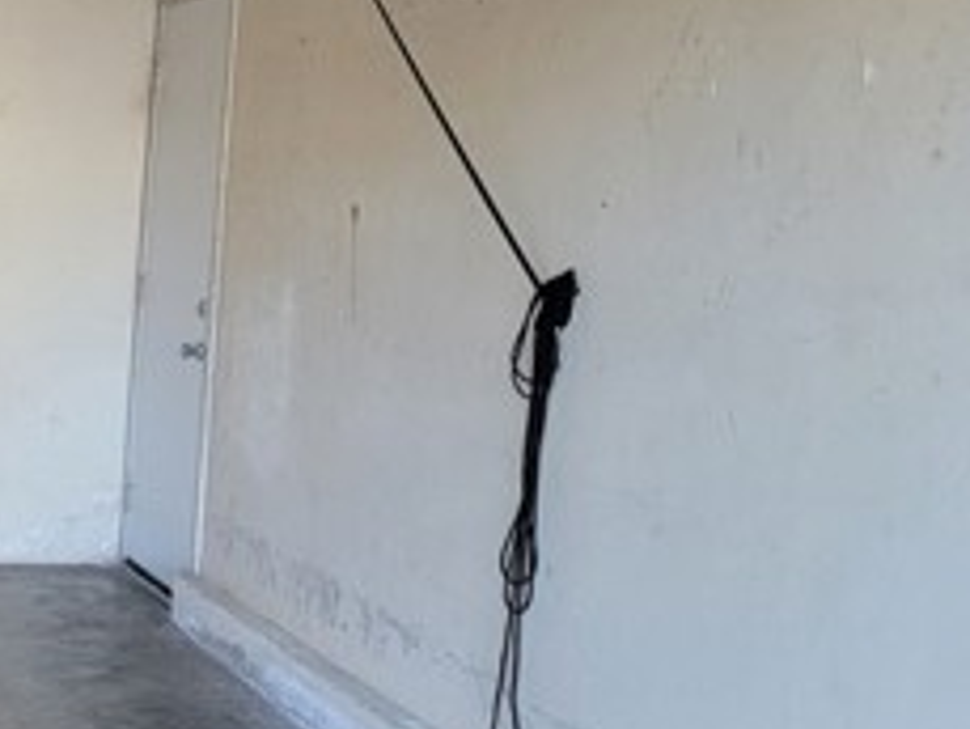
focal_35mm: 67
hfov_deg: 24.6
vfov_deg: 21.9
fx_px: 1878
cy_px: 445
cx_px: -347
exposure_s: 1/120
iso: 100
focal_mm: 6.7
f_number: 1.8
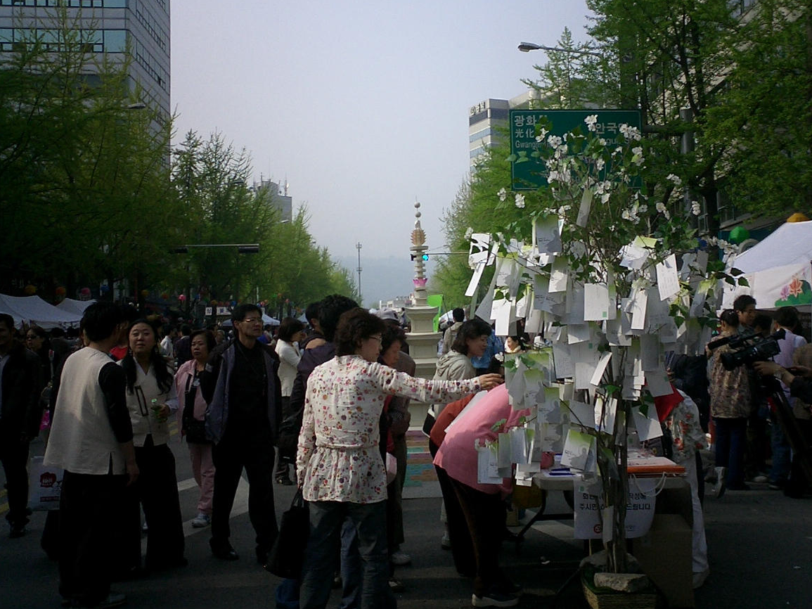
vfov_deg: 35.1
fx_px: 962
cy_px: 278
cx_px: 437
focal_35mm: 41
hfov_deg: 45.7
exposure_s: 1/1000
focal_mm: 5.6
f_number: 3.5
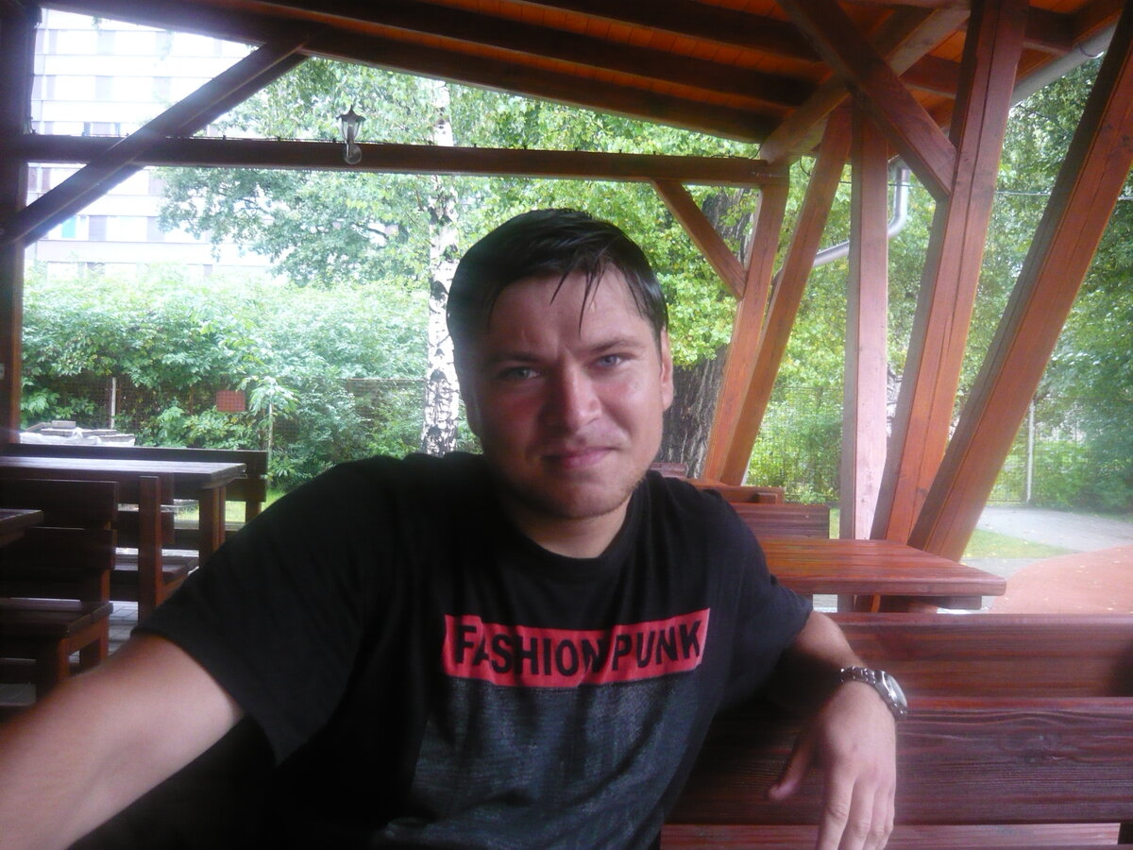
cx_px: 566
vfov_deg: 42.9
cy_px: 425
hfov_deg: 55.4
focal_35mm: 33
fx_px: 1080
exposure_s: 1/60
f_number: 2.8
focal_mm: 5.5
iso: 320
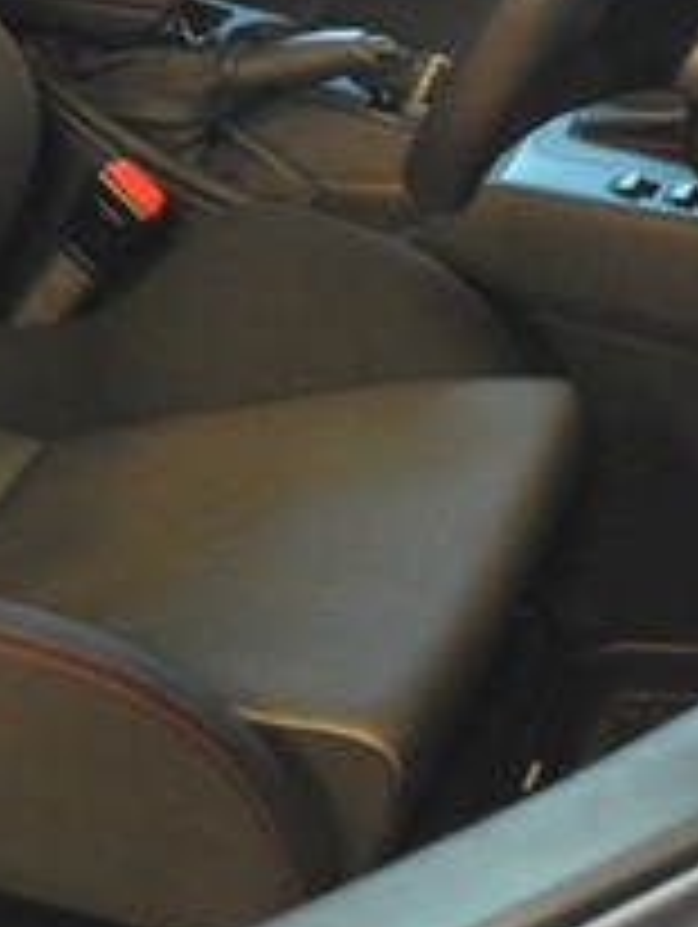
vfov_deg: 20.7
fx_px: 2468
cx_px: -144
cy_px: 40
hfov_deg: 15.5
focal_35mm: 92
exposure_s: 1/30
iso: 1600
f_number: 4
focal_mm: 22
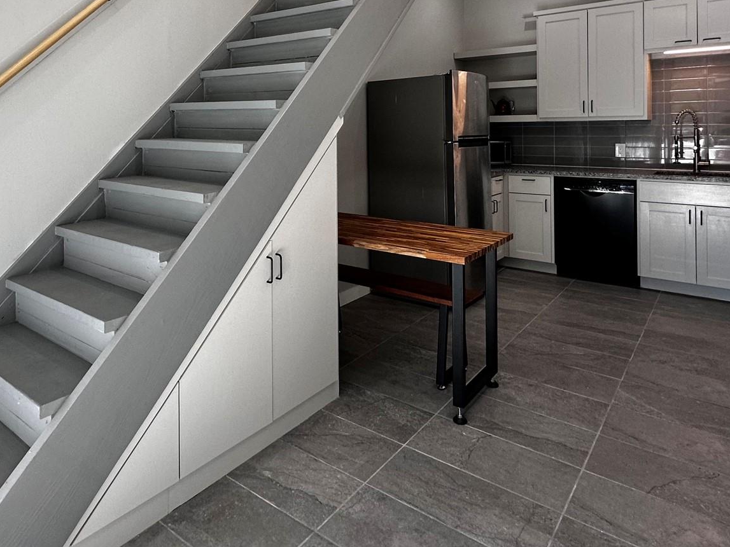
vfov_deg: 52.2
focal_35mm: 25
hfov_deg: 68.7
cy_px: 130
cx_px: 294
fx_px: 527
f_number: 2.2
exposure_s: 1/120
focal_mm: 2.22
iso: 125
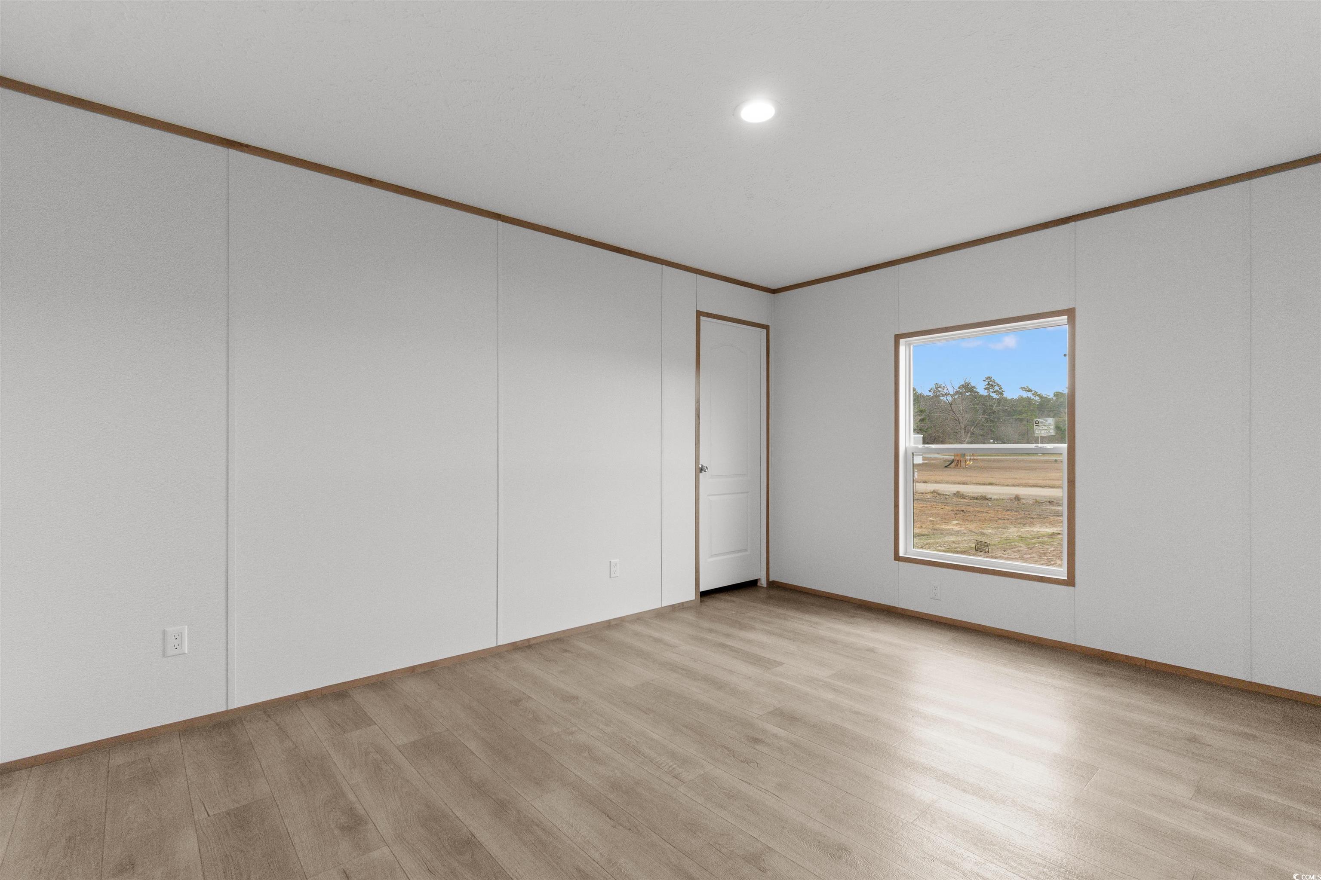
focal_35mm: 15
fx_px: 550
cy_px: 440
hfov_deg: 100.4
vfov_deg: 77.3
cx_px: 660
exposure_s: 1/6
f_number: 4.5
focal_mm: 10
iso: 100
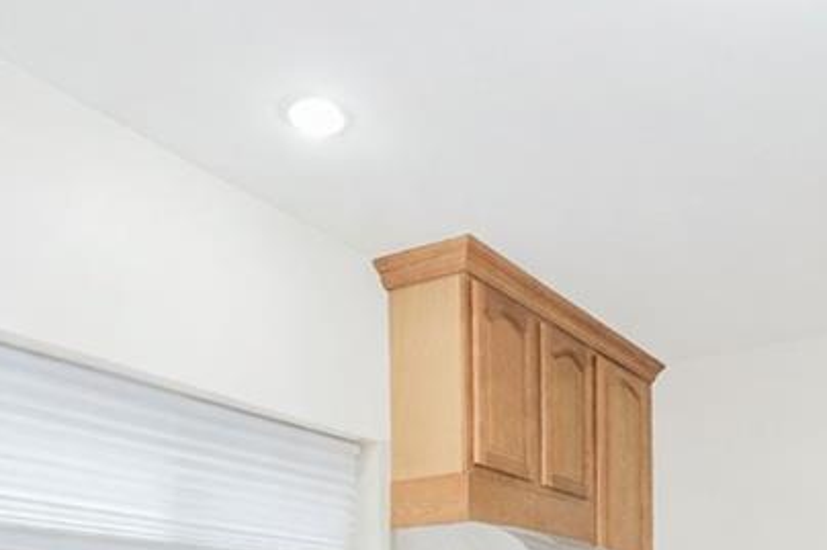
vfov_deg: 30.3
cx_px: 606
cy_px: 644
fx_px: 873
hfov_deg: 49.0
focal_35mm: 38
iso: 1600
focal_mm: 10
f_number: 8
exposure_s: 1/80
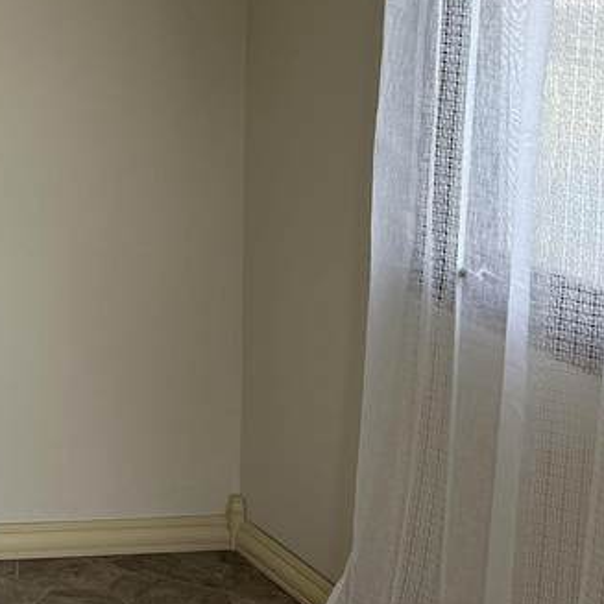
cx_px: -410
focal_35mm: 83
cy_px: -54
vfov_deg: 20.0
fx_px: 1638
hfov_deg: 17.7
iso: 64
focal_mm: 6.86
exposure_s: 1/206
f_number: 1.78
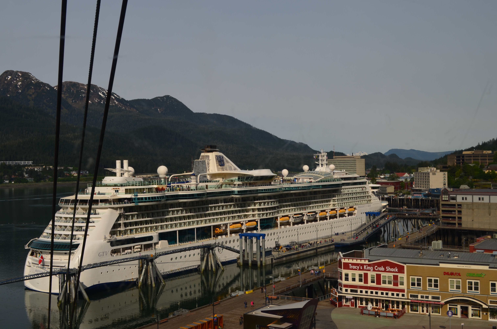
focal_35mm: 45
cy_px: 164
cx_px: 248
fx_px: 620
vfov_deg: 29.7
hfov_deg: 43.7
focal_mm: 30
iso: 100
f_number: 11
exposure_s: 1/160
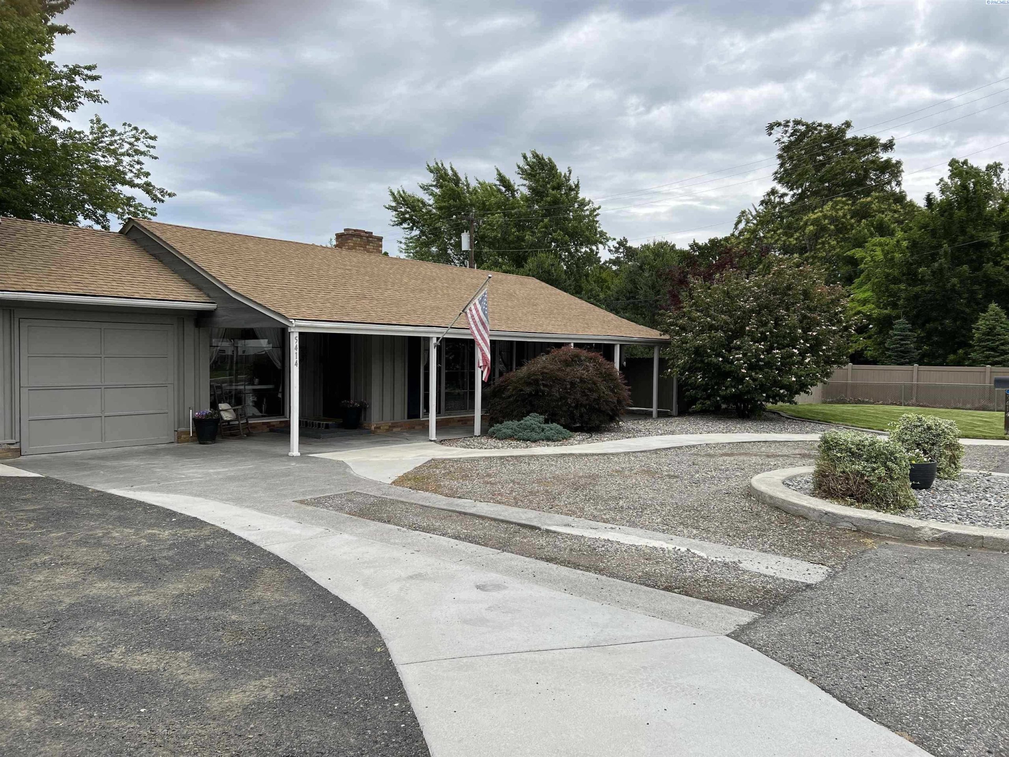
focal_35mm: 26
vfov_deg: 53.1
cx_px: 504
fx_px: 758
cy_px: 378
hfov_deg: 67.3
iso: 50
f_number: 1.5
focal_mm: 5.7
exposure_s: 1/2915
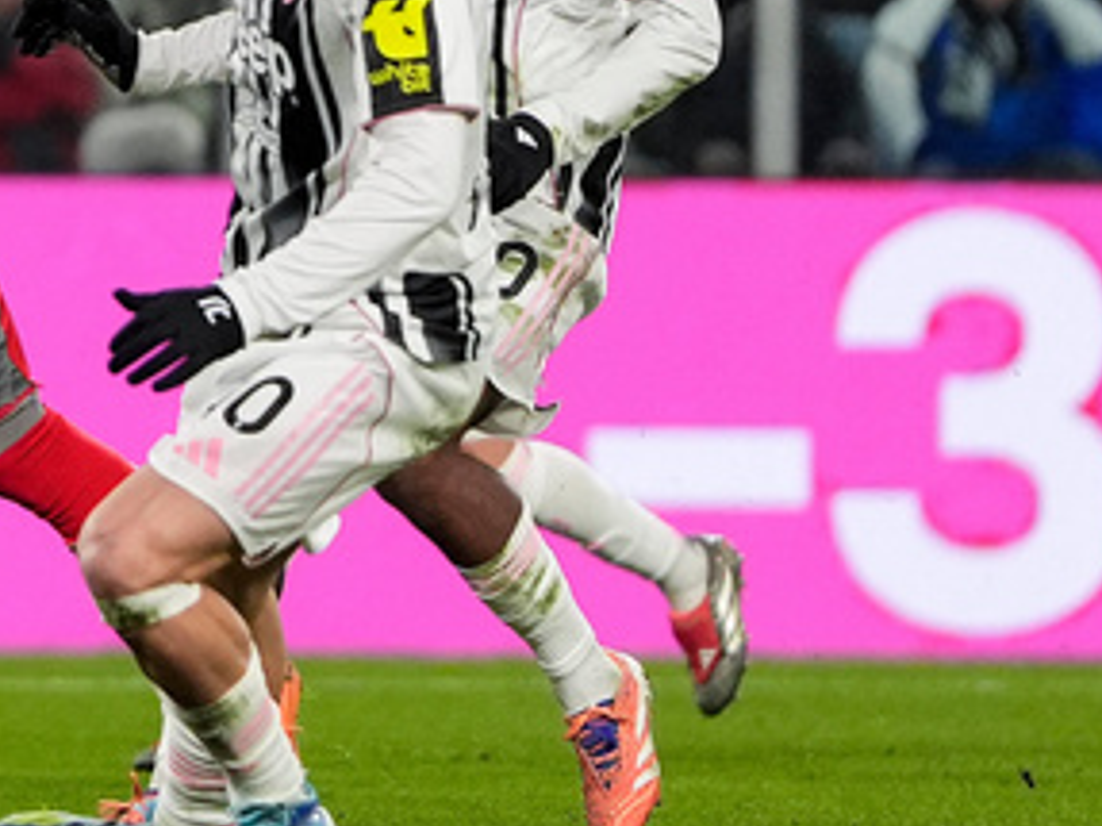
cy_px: 29
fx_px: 21861
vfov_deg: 2.2
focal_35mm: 687
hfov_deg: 2.9
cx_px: -845
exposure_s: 1/2000
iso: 2000
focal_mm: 200
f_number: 2.8
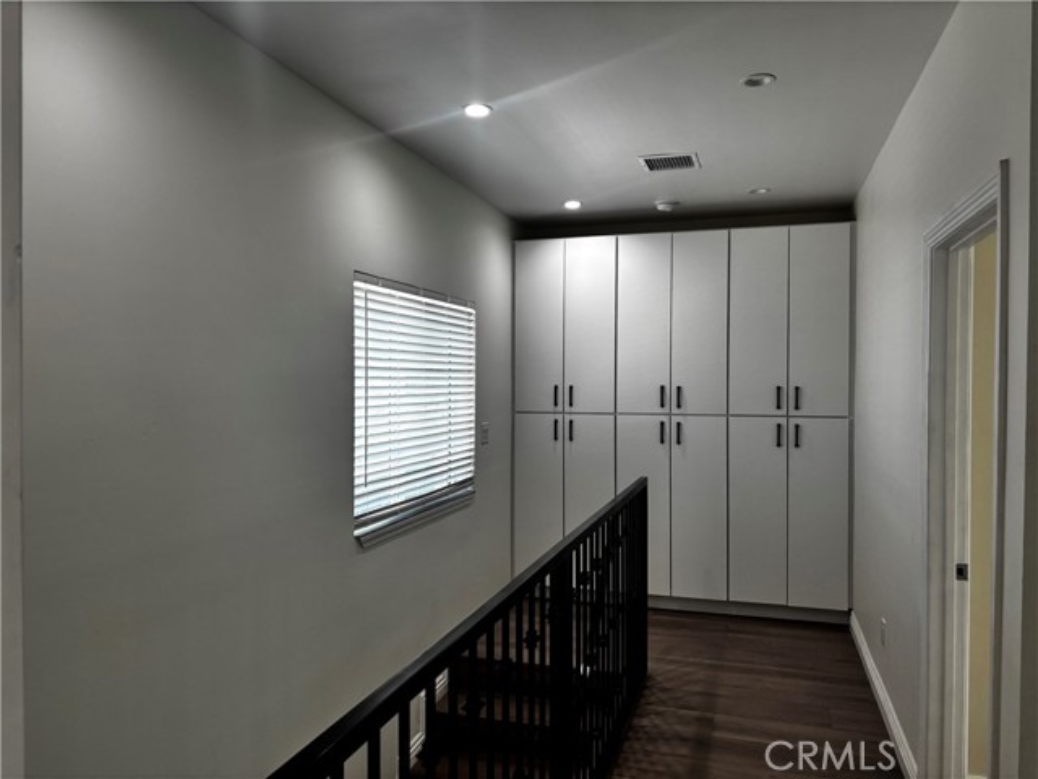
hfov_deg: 67.3
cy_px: 390
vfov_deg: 53.1
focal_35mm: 26
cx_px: 519
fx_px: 780
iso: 64
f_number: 1.6
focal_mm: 5.96
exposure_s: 1/120
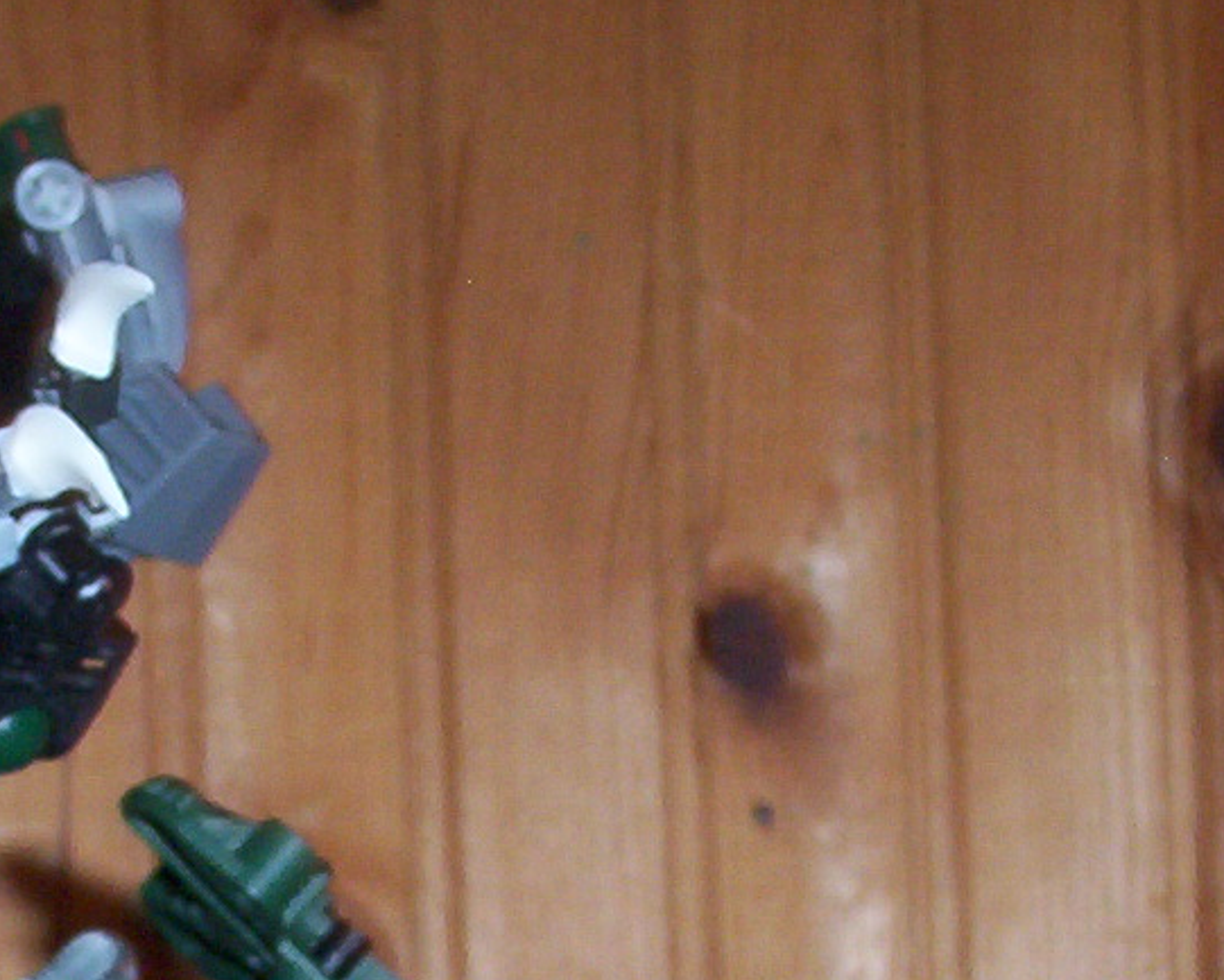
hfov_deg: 16.7
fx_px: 4167
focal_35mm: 115
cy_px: 1188
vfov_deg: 13.1
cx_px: 414
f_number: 4.5
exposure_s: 1/30
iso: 140
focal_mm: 6
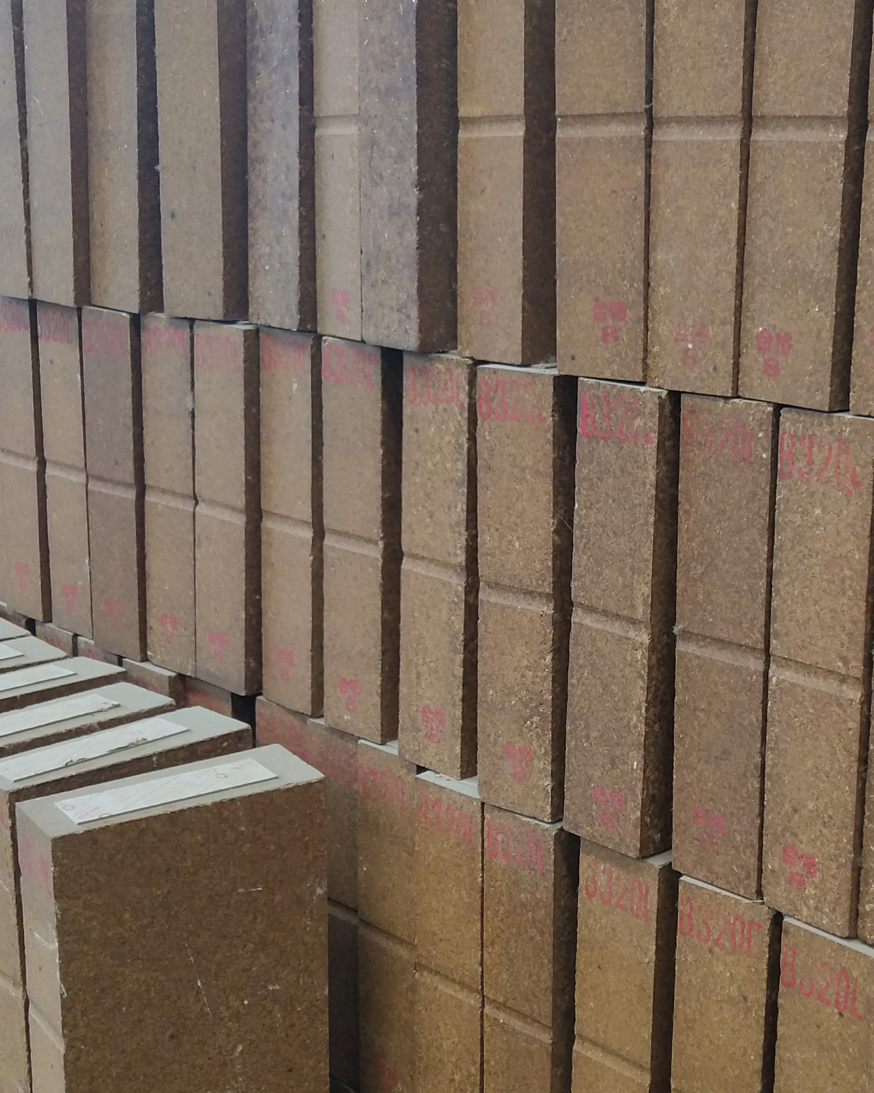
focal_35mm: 57
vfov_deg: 33.0
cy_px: 540
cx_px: 563
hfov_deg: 26.6
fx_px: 1843
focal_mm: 3.95
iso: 164
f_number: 1.8
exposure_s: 1/50
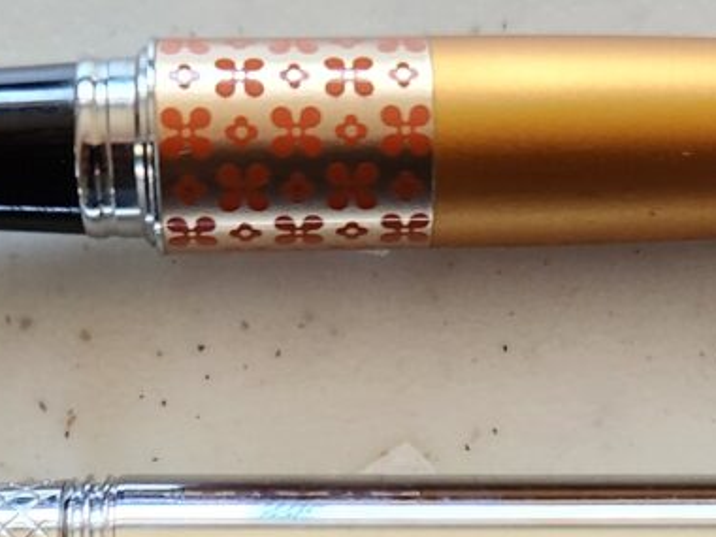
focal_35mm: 93
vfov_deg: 15.1
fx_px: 1924
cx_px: 396
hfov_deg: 21.1
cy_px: 718
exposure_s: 1/180
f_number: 1.8
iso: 200
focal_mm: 5.4
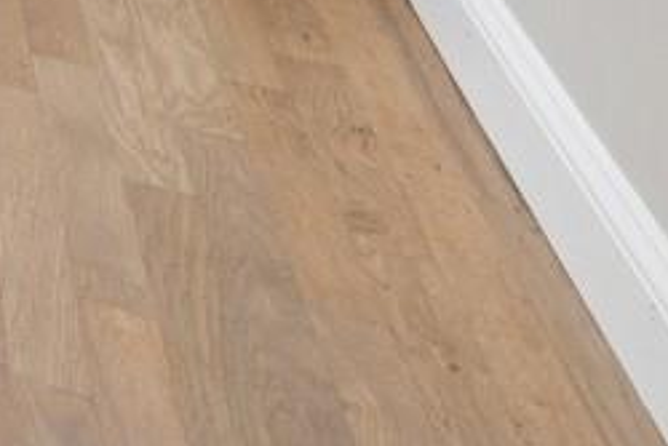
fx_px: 1782
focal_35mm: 96
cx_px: -1462
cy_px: -927
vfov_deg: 10.1
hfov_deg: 10.7
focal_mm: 15
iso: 640
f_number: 14
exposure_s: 1/20
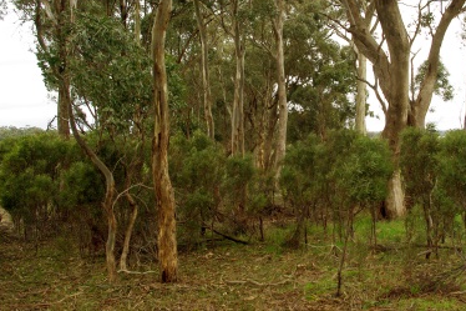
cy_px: 107
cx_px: 301
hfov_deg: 43.2
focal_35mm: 45
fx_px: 582
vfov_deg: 29.7
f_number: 5.6
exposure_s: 1/40
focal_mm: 23.13
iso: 320
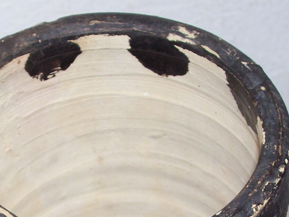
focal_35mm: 145
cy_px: 290
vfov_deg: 10.0
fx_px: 1211
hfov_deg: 13.6
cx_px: 94
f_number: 3.2
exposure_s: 1/73.3
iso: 80
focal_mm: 8.7
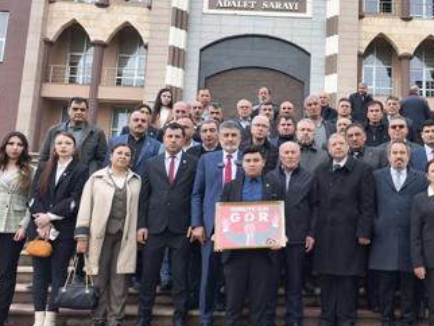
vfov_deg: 36.8
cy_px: 147
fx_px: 489
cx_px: 333
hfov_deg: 45.9
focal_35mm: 39
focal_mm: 6.57
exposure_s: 1/398
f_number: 1.6
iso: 50
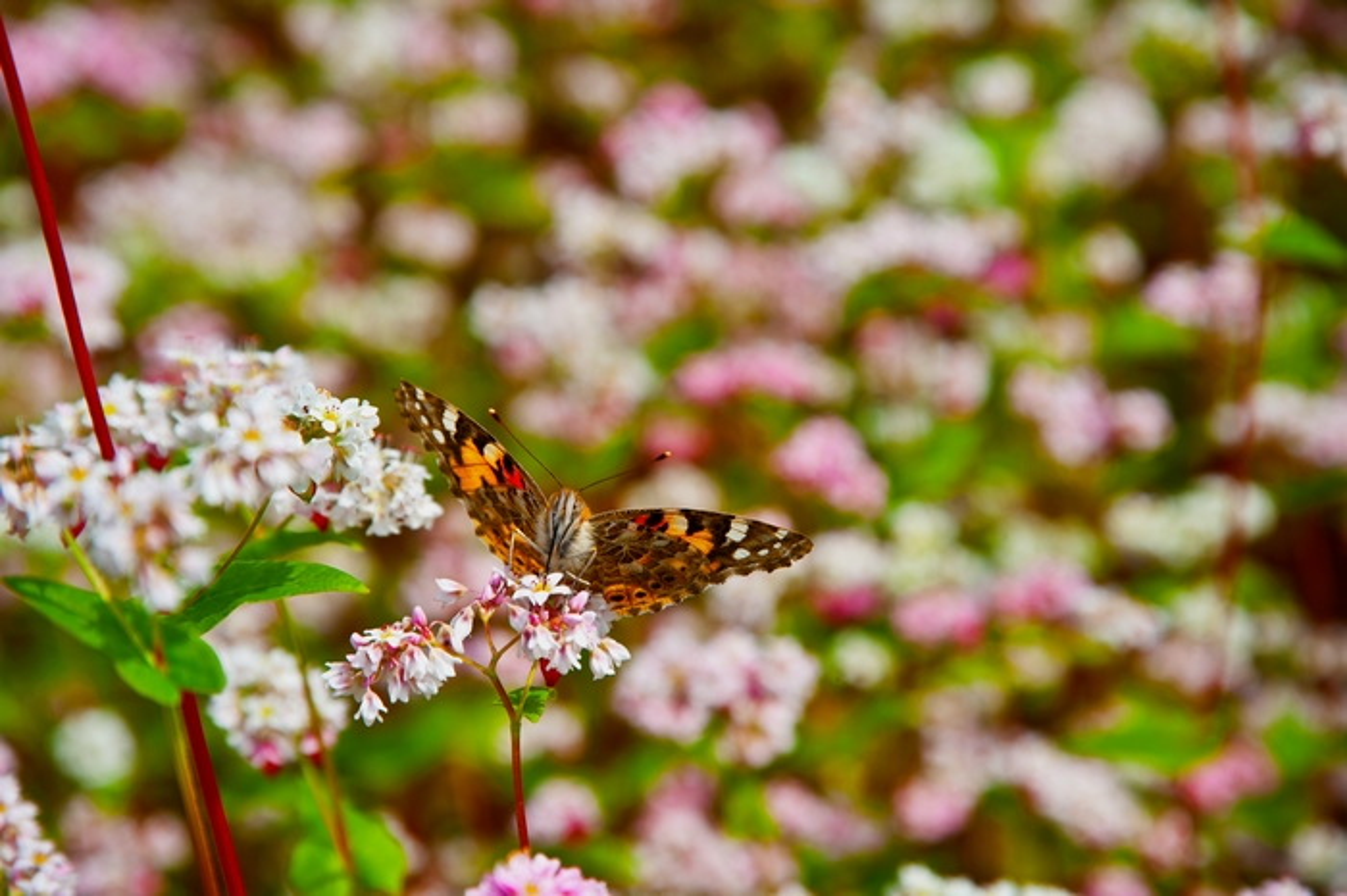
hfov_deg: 17.1
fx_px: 4488
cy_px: 448
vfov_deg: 11.4
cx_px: 674
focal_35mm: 120
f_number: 10
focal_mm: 120
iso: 200
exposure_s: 1/400
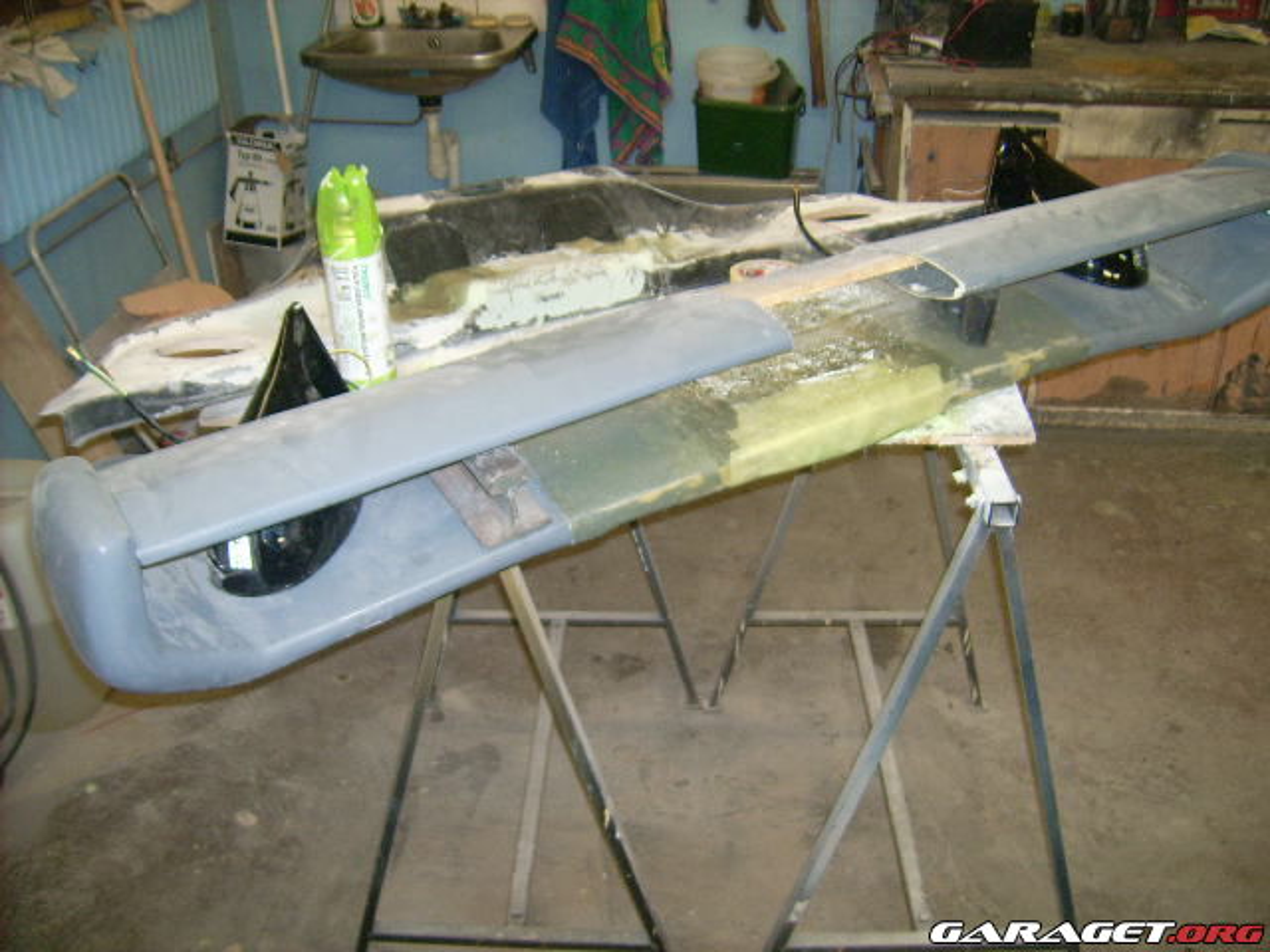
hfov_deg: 52.6
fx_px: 1284
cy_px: 476
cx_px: 635
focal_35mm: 35
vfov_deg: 40.7
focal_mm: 5.95
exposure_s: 1/60
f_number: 2.8
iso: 100
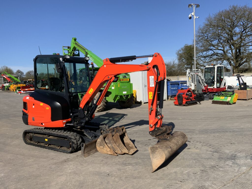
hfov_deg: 61.7
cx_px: 126
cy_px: 94
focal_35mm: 29
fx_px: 211
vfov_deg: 48.2
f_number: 1.8
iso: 20
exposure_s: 1/2320
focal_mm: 3
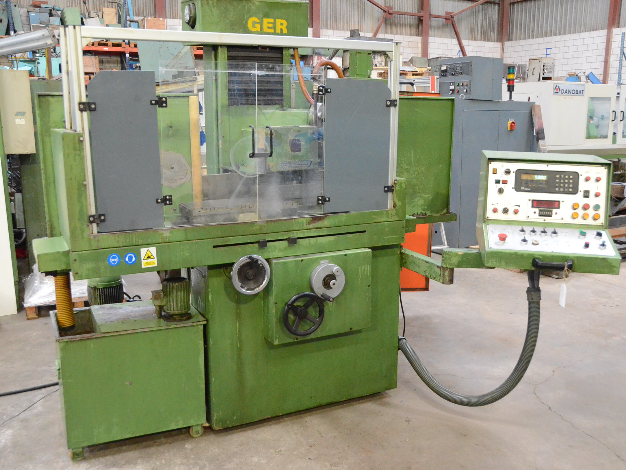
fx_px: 651
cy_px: 236
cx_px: 335
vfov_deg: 39.7
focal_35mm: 36
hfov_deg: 51.3
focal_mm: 22
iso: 6400
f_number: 3.8
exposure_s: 1/640
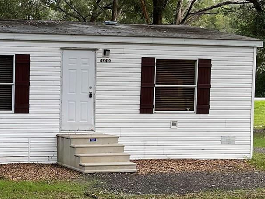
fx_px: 589
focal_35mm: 77
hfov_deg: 24.1
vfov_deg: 19.1
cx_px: -4
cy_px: 127
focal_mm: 3
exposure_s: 1/122
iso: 16
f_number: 1.8
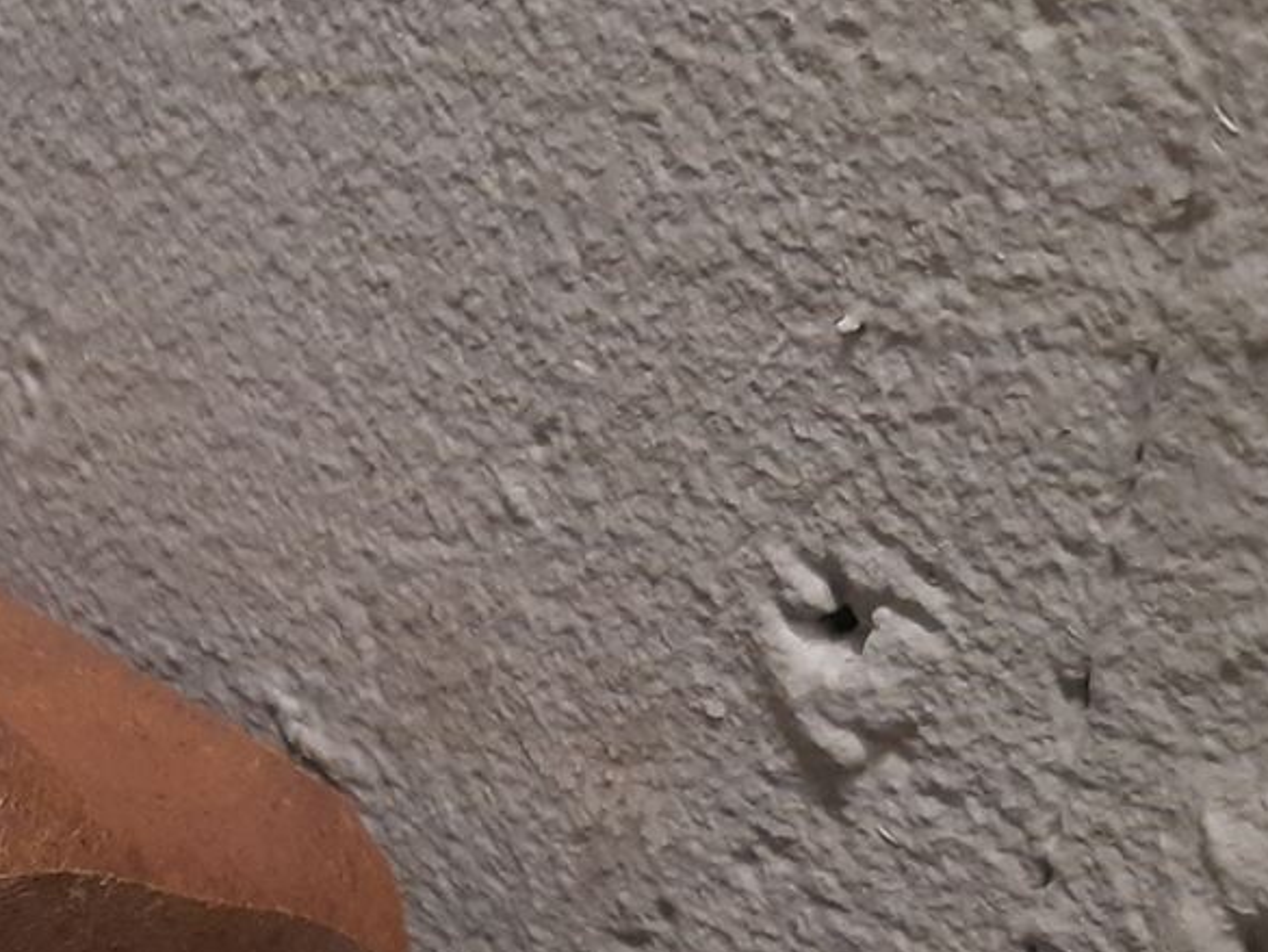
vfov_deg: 15.5
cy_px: 1210
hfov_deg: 20.0
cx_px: -299
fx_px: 3334
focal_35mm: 91
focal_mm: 3.93
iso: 200
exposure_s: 1/50
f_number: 1.7
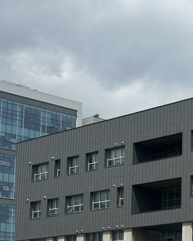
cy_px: 190
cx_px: 258
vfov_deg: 18.5
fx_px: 735
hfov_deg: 14.3
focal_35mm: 103
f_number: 1.78
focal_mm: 6.86
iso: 64
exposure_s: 1/7092
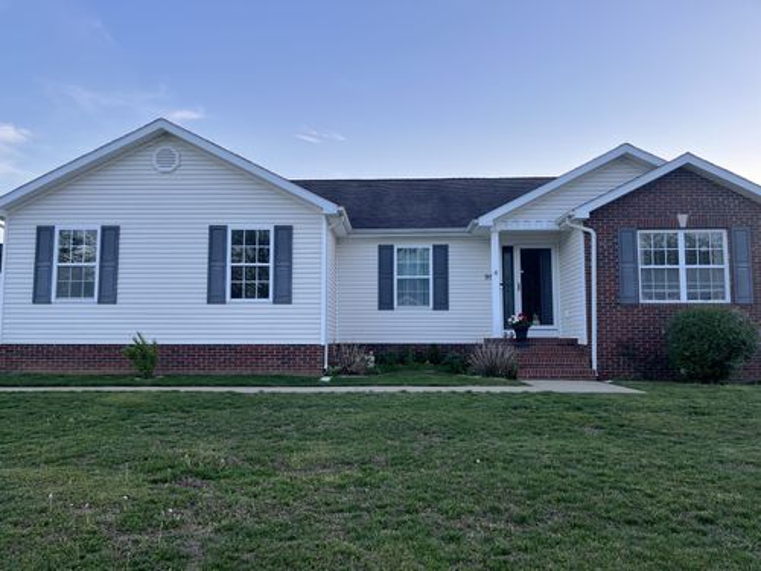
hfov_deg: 67.3
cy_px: 286
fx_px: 572
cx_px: 380
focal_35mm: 26
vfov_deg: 53.1
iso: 50
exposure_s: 1/388
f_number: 1.6
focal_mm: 5.1
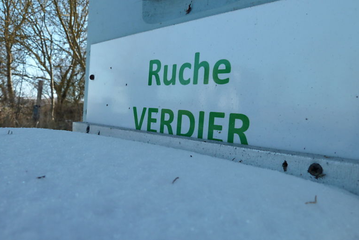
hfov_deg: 67.3
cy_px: 129
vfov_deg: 47.9
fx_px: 269
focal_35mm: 27
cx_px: 173
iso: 80
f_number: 4
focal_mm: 4.1
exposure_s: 1/320
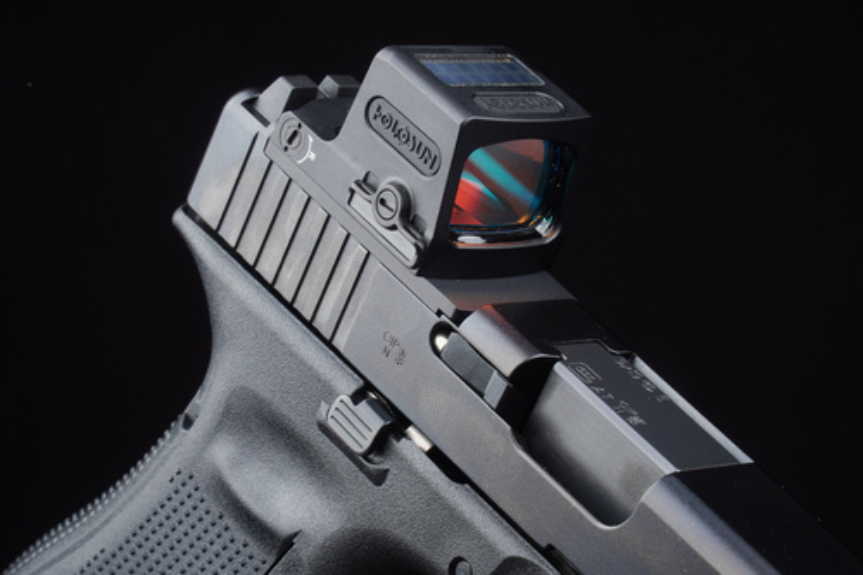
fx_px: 2876
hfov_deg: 17.1
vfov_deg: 11.4
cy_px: 288
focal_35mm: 120
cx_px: 432
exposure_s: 1/160
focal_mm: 80
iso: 200
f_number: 20
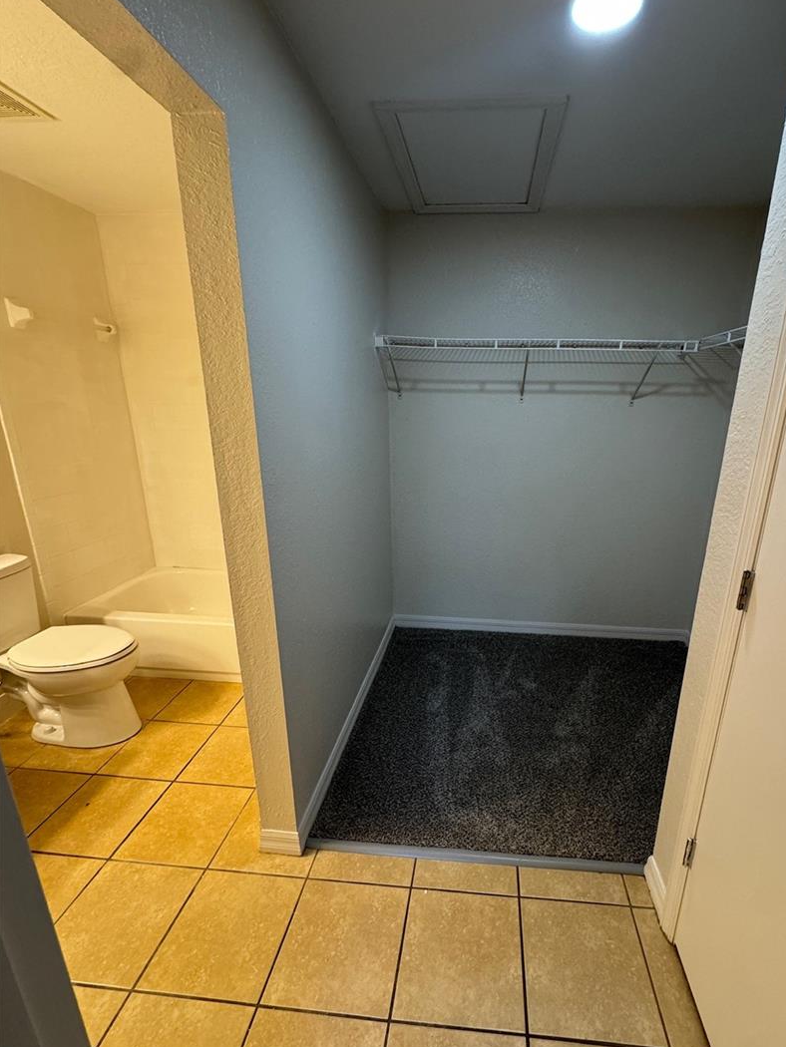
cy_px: 542
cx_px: 446
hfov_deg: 77.7
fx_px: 484
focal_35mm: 16
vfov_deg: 94.4
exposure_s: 1/120
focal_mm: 2.22
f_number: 2.2
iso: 250
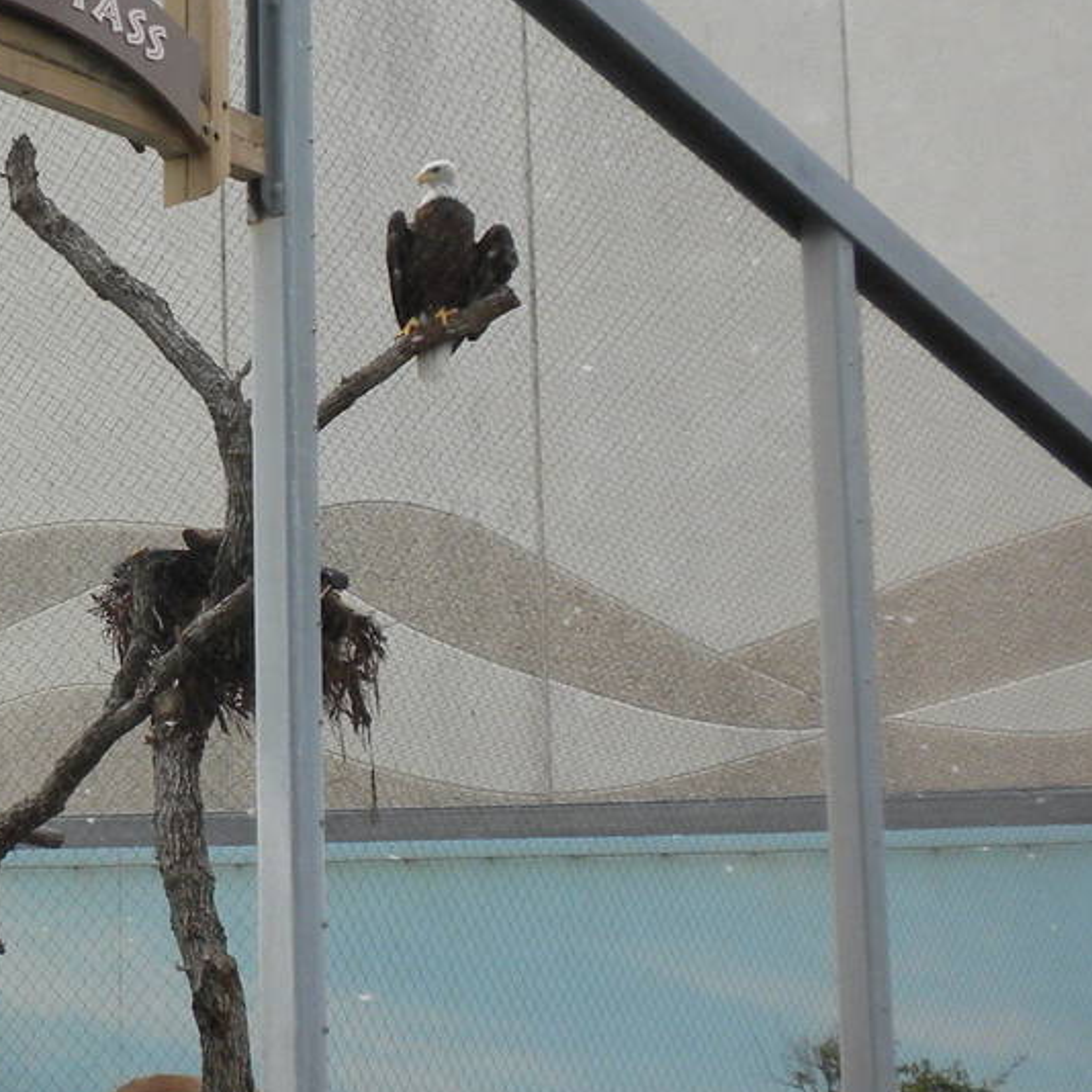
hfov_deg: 16.9
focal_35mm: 98
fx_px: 3498
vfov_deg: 17.7
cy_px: 611
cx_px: -227
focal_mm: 6.6
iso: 84
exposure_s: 1/728
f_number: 3.5
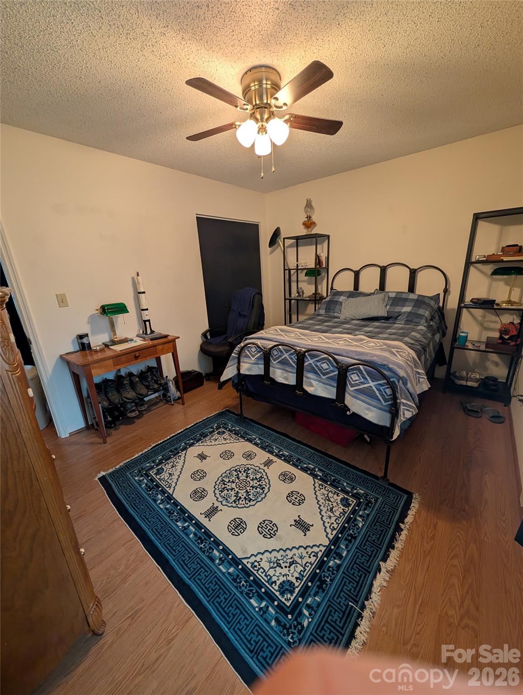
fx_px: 241
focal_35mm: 12
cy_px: 348
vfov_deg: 110.4
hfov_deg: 94.7
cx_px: 262
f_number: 1.7
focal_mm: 2.02
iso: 64
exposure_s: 1/30
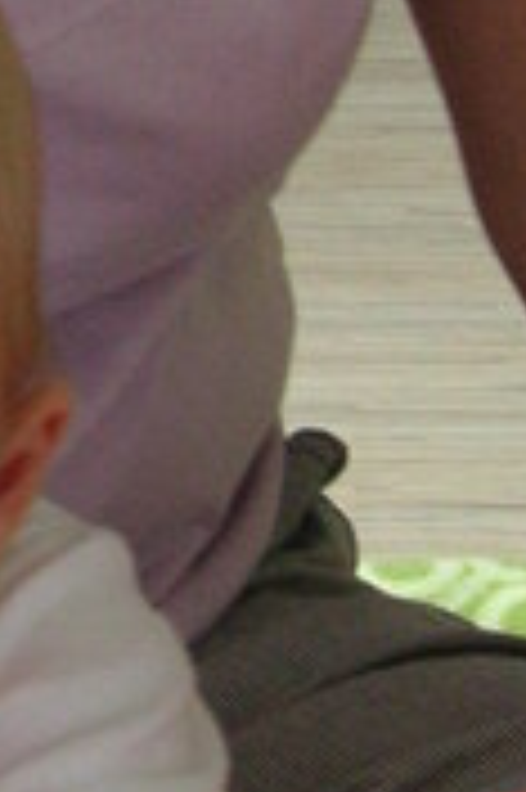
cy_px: -153
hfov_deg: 7.0
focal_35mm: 194
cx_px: -94
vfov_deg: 10.4
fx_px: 4260
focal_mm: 6.9
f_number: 3
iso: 100
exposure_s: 1/45
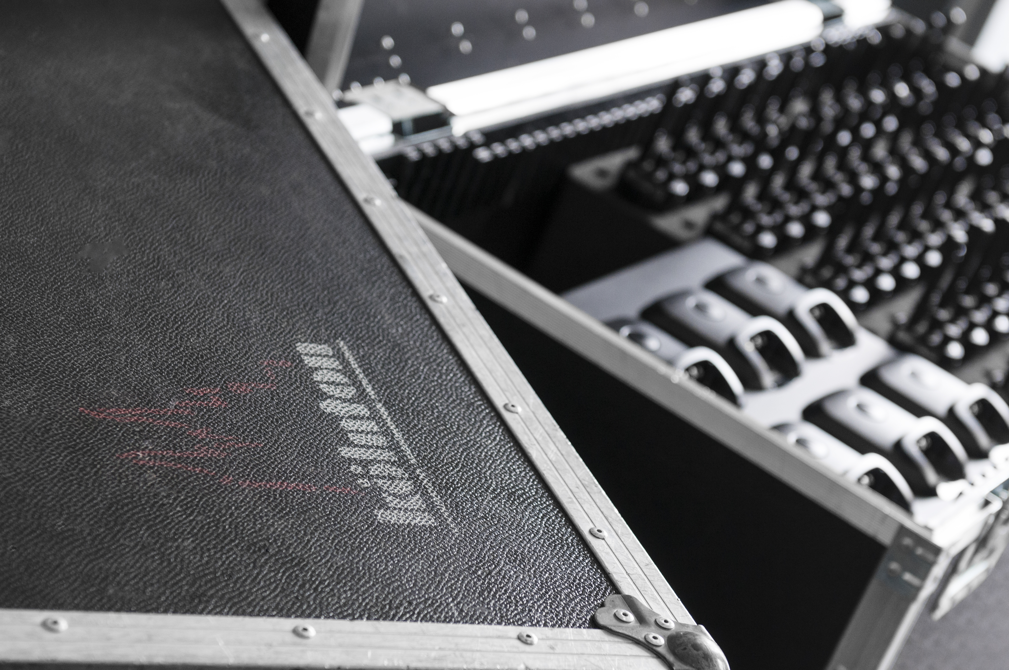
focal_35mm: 84
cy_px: 335
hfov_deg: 24.2
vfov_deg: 16.2
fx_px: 2351
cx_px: 504
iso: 400
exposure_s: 1/80
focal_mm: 56
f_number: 3.5
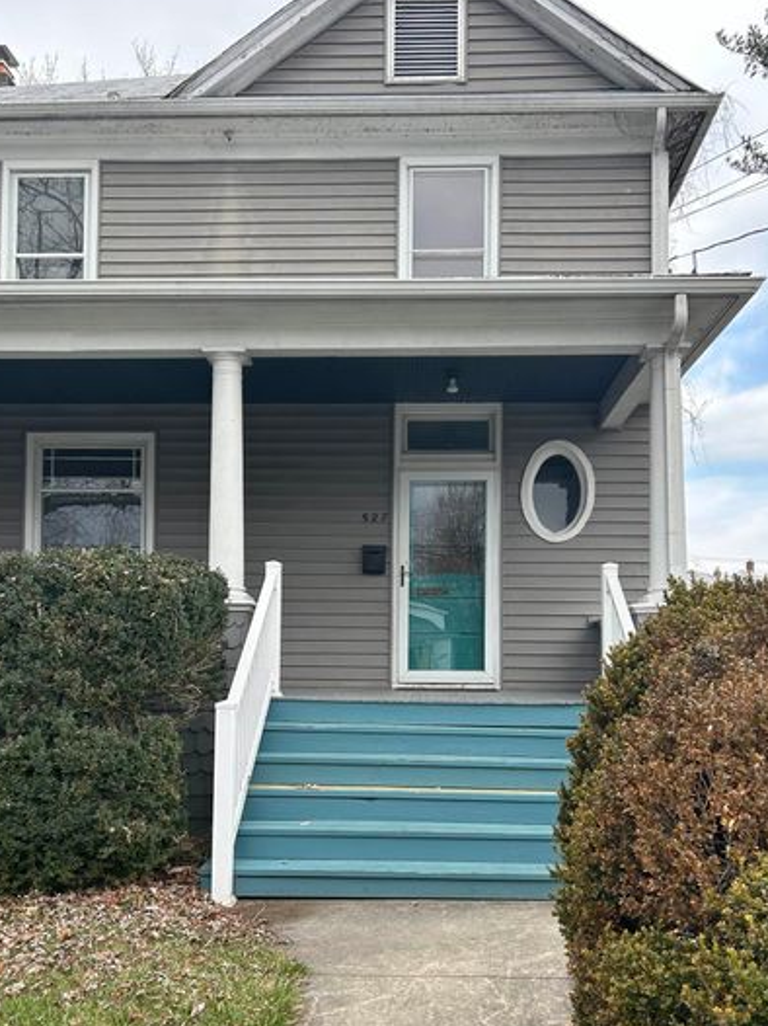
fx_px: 977
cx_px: 398
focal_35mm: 33
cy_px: 633
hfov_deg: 42.9
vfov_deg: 54.8
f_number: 1.5
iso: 50
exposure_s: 1/666
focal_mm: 5.7
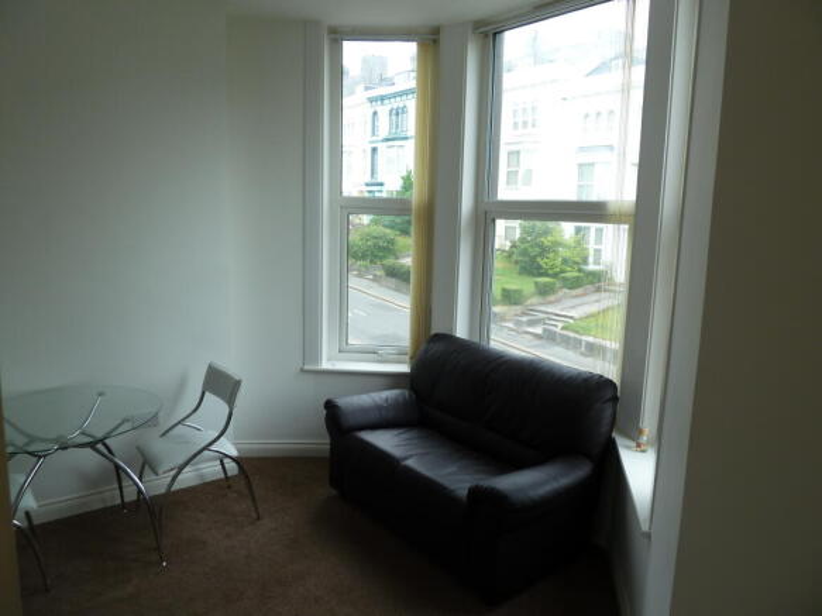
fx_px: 594
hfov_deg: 69.4
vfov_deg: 54.9
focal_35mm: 25
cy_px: 308
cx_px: 411
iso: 80
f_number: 3.3
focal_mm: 4.1
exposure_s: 1/40
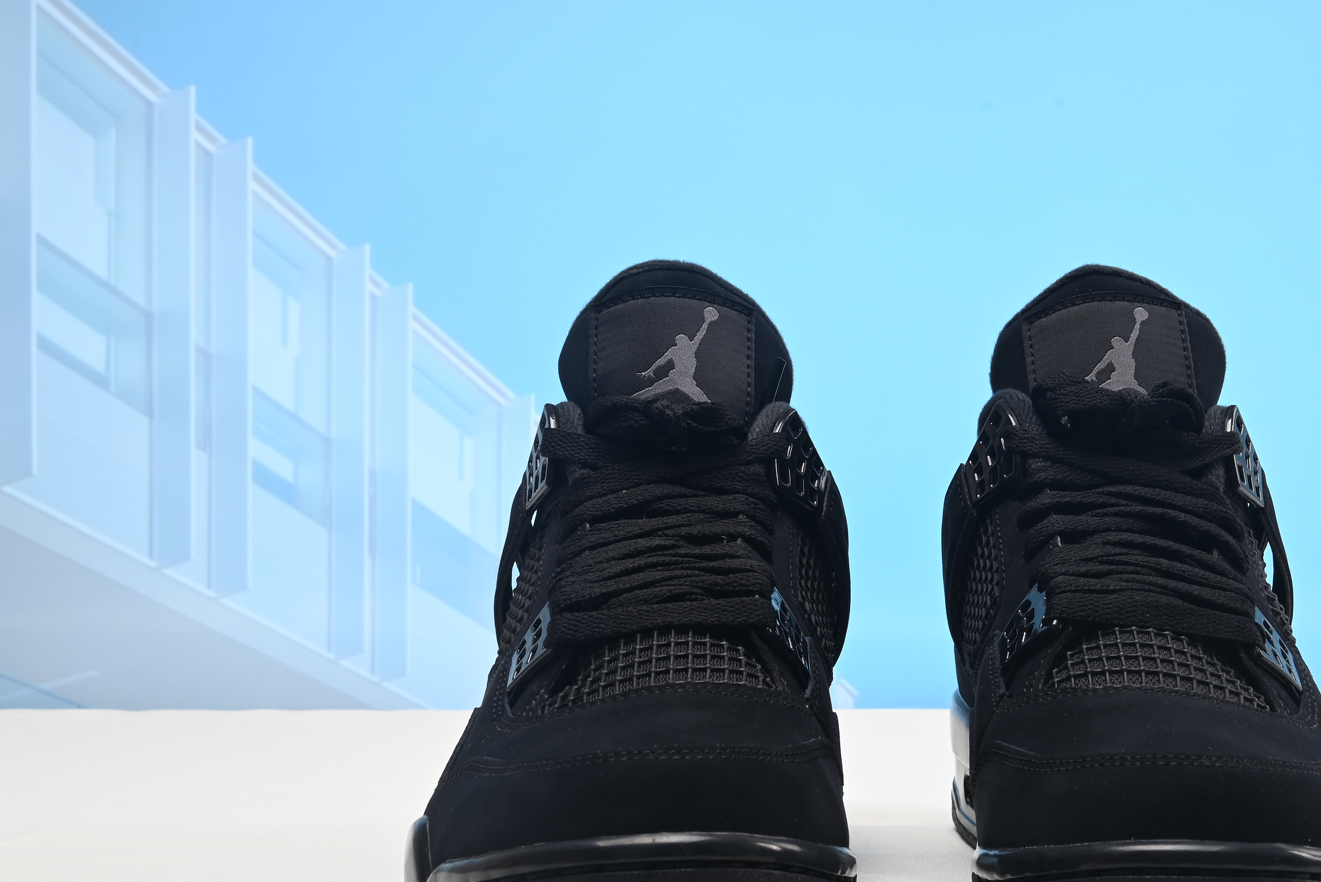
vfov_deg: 23.8
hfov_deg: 34.7
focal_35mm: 57
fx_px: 2092
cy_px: 468
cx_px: 899
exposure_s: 1/2
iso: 100
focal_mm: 32
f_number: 16
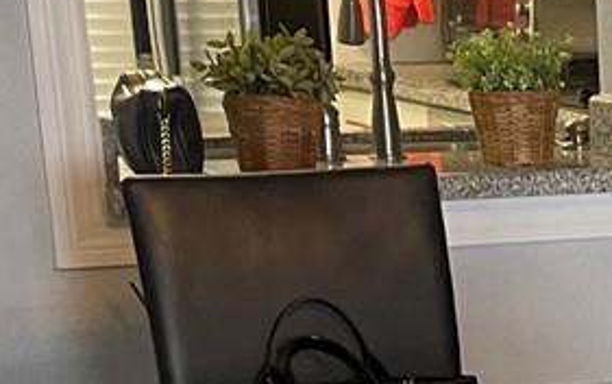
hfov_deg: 11.7
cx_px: 1305
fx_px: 2620
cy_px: 615
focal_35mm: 157
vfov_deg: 8.2
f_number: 1.6
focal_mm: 5.1
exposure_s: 1/60
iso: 320
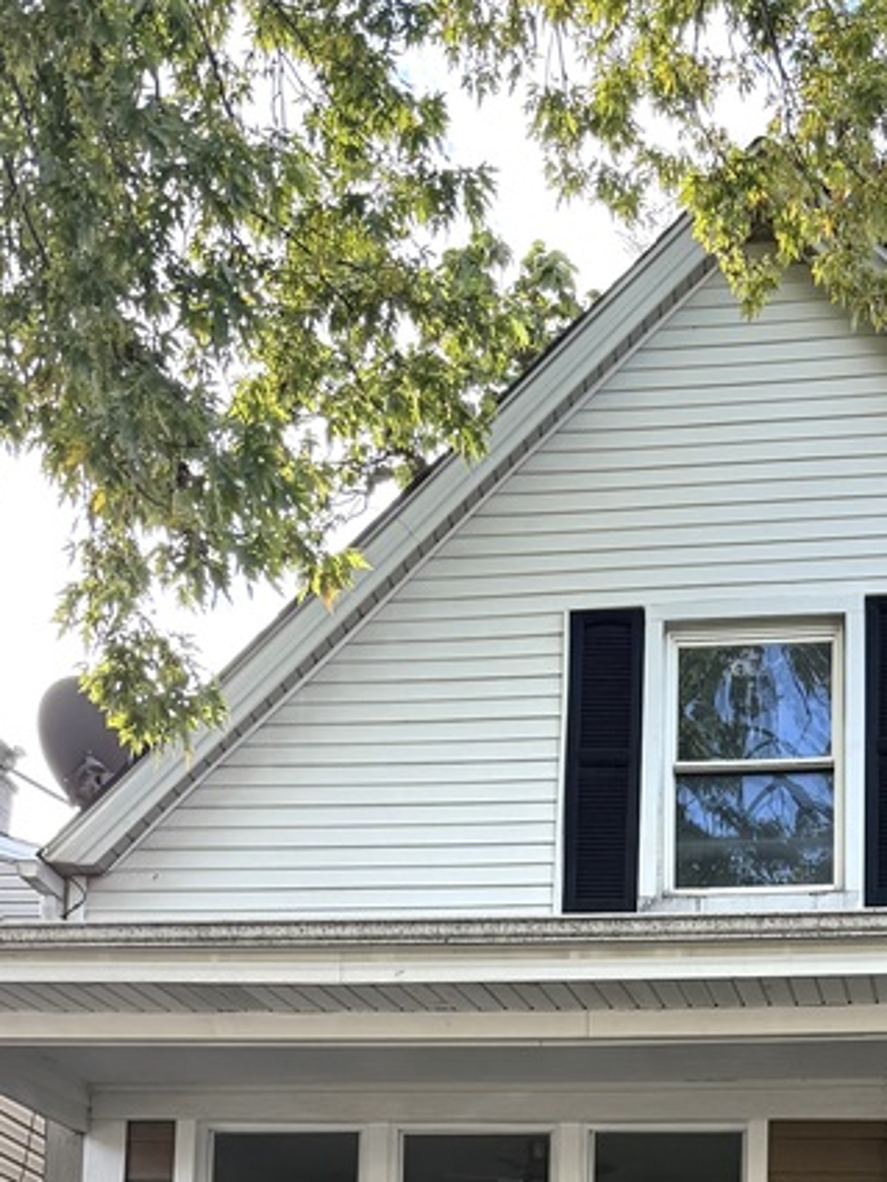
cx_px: 734
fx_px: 2083
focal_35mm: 61
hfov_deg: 23.6
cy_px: 1360
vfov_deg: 28.3
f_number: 1.78
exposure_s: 1/1122
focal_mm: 6.76
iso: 100
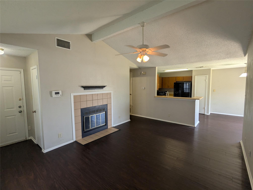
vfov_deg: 78.2
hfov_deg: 94.4
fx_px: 117
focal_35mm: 16
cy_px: 95
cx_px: 126
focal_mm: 2.35
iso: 308
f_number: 2.2
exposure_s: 1/120
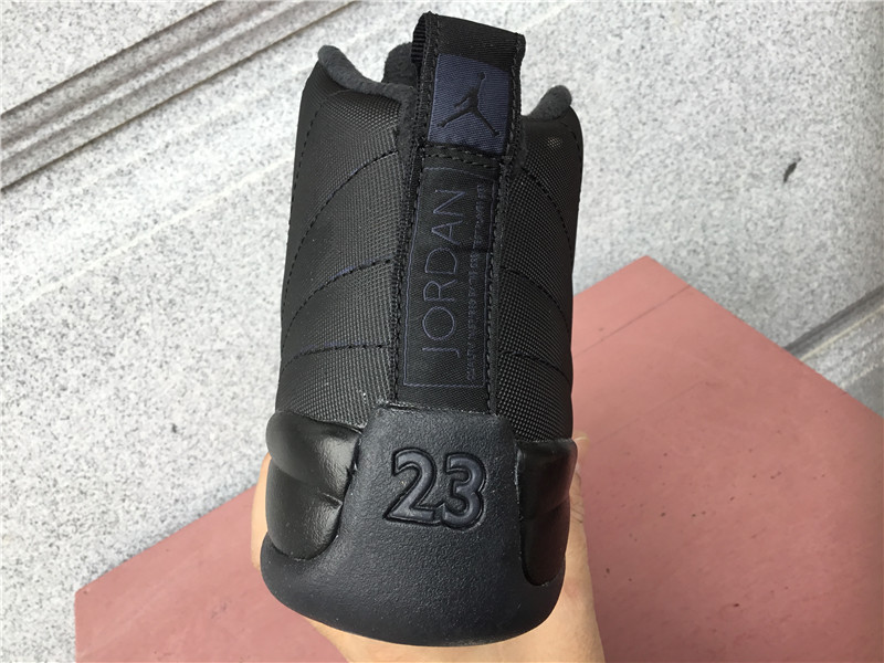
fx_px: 792
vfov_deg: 45.4
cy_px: 332
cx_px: 442
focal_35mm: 31
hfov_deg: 58.4
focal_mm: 3.3
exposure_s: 1/100
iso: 25
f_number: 2.4
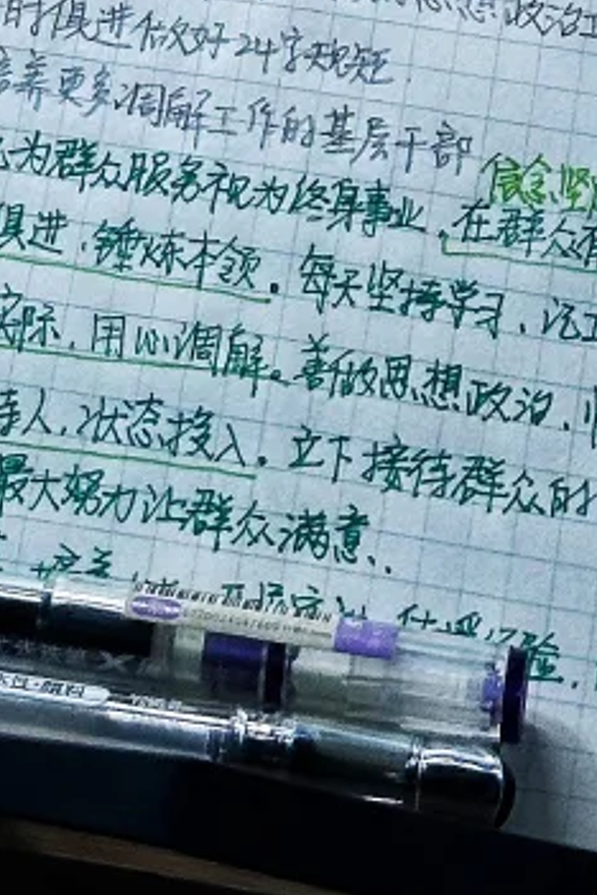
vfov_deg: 9.4
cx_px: 66
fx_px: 5099
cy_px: -870
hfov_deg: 6.7
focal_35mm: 205
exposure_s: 1/100
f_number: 1.78
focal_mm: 6.86
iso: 50
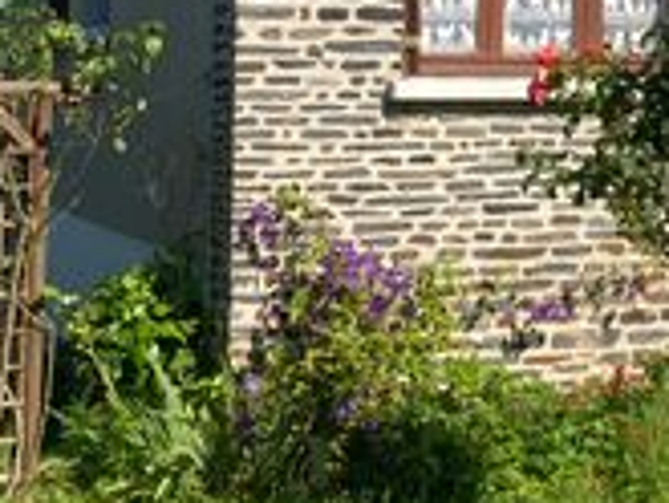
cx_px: 689
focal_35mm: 102
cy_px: -20
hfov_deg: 18.7
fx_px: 1973
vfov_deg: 14.3
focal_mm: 3.99
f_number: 1.8
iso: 20
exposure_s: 1/1621
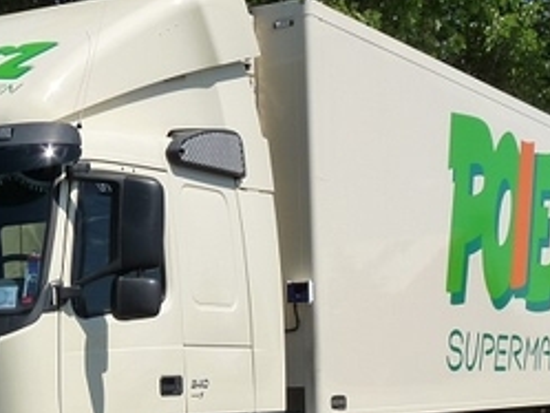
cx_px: 161
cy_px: 402
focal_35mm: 94
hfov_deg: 20.7
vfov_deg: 15.5
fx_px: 1494
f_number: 7.1
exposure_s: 1/500
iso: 160
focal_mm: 6.9
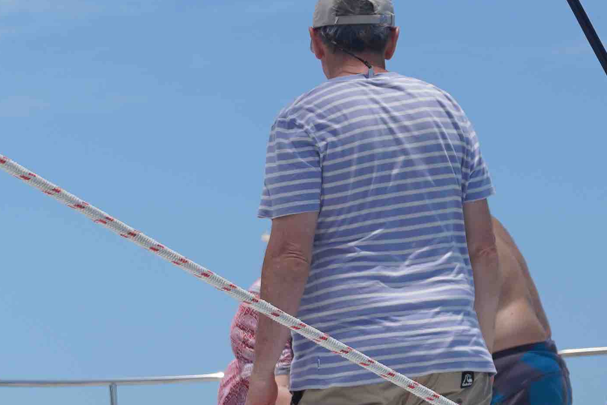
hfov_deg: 10.0
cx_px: -497
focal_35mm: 194
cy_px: 484
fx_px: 3272
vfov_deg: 7.0
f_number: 5
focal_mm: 34
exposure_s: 1/1000
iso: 100
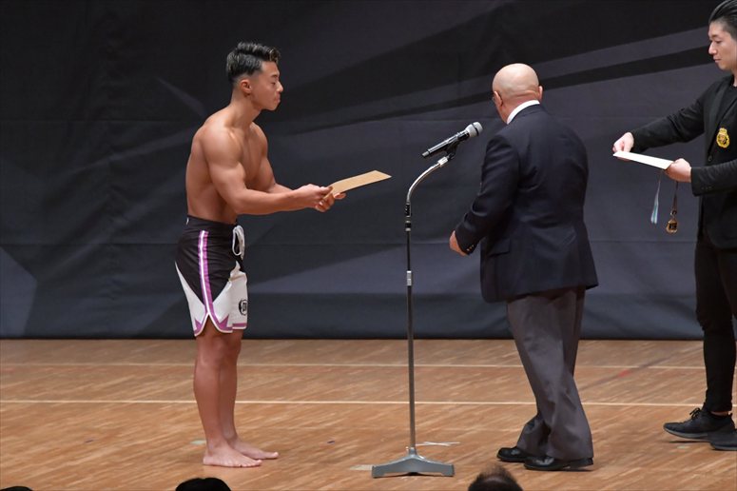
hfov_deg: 7.2
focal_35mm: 285
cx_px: 368
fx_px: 5832
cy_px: 246
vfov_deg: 4.8
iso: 6400
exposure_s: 1/400
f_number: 5.6
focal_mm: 190
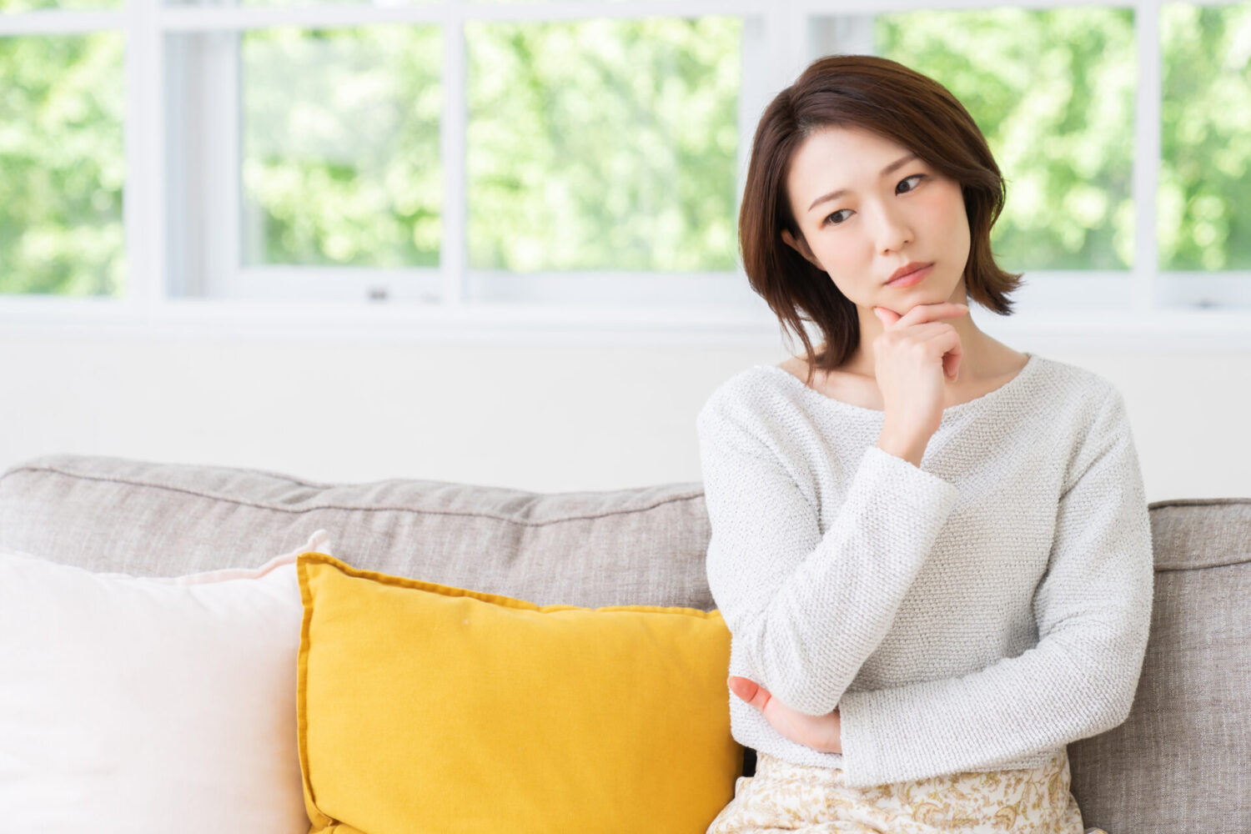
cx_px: 626
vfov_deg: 19.5
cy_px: 417
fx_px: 2432
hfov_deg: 28.8
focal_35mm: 70
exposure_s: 1/100
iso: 100
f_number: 2.8
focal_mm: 70
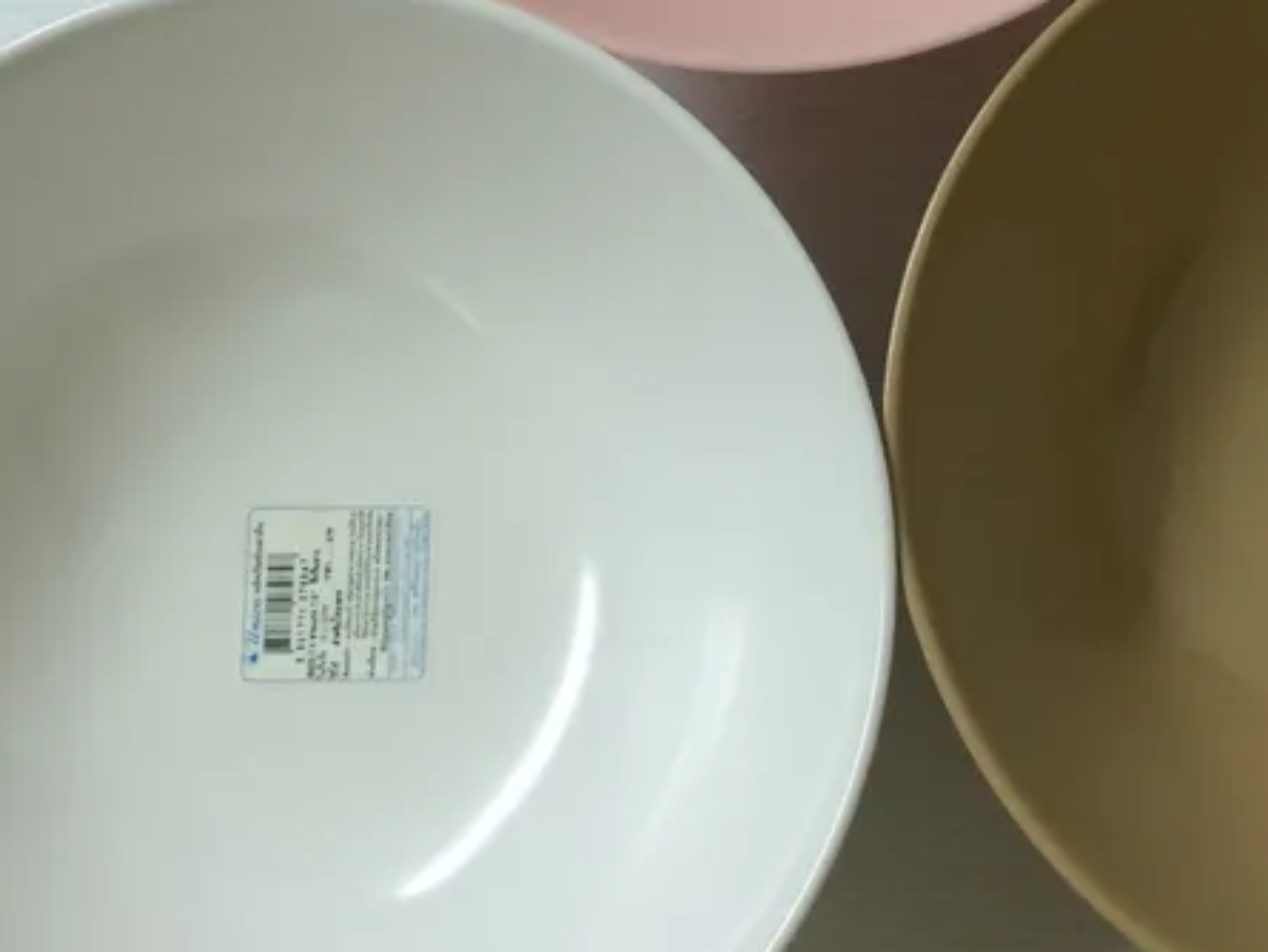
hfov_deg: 28.0
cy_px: 134
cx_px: 849
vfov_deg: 21.0
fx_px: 2528
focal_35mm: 69
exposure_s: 1/33
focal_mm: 4.12
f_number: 2.2
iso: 100
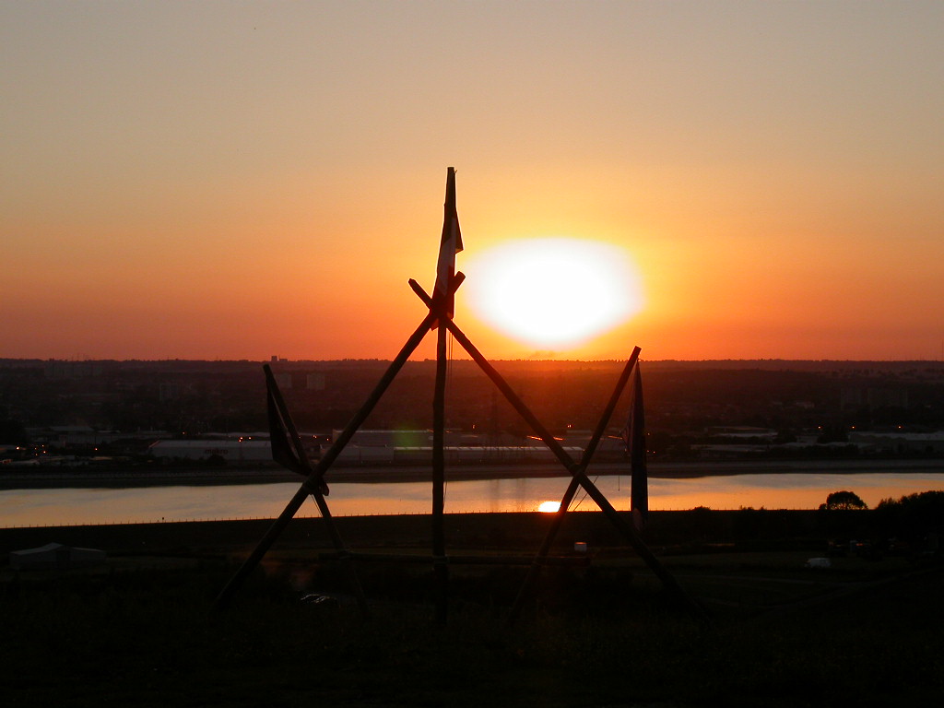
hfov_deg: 21.3
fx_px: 2509
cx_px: 472
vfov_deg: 16.1
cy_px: 354
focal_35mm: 92
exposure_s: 1/344
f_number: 6.1
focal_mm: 19.1
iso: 100
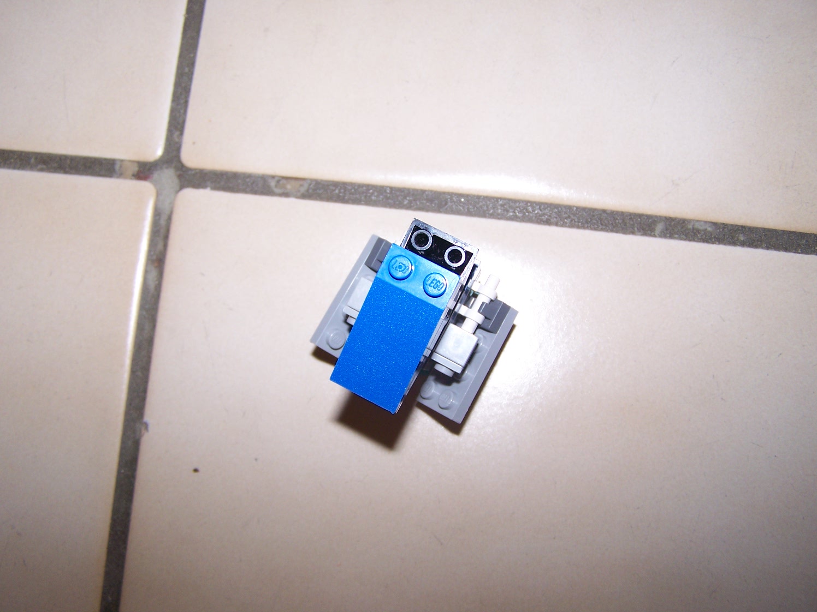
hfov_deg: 49.0
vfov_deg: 37.7
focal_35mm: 38
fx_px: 897
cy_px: 306
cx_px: 408
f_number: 2.8
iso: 80
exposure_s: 1/60
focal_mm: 6.3
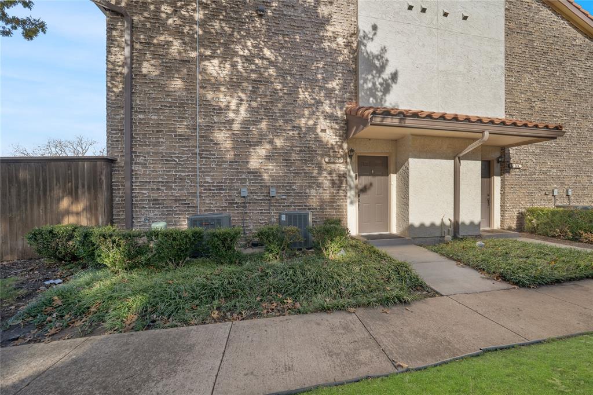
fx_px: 198
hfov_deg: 112.6
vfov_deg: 90.0
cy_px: 198
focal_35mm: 12
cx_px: 296
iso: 100
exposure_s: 1/40
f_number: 9
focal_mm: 12
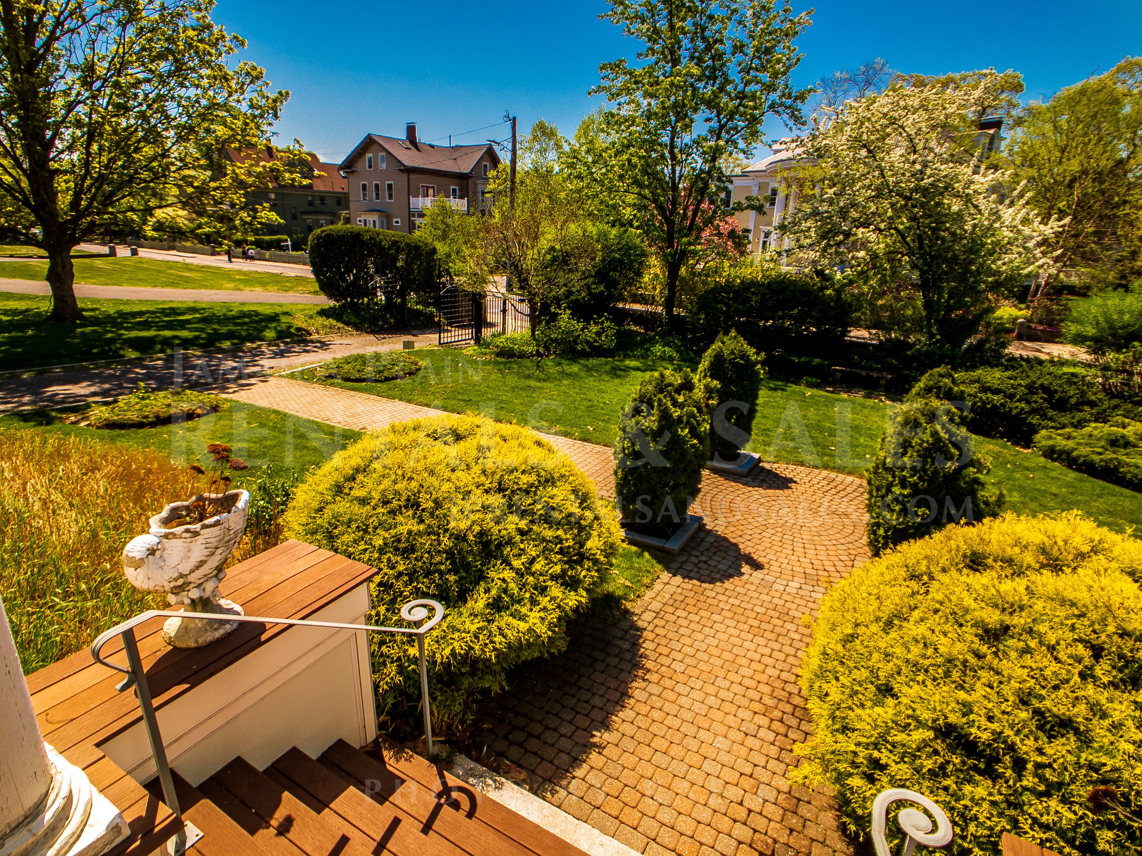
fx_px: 924
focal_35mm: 28
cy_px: 428
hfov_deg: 63.4
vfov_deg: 49.7
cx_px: 571
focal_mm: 3.99
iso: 25
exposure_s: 1/60
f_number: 1.8
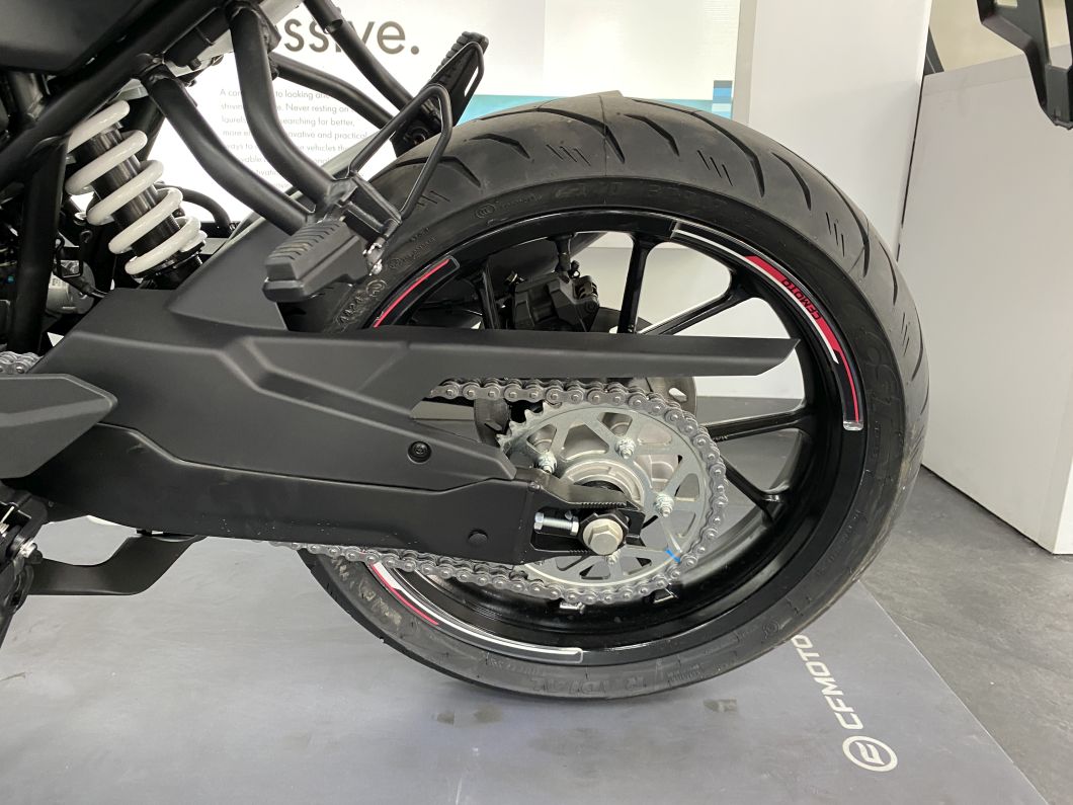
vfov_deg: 53.1
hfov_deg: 67.3
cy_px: 402
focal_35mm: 26
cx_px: 536
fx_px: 806
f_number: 1.8
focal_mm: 4.25
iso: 250
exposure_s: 1/50
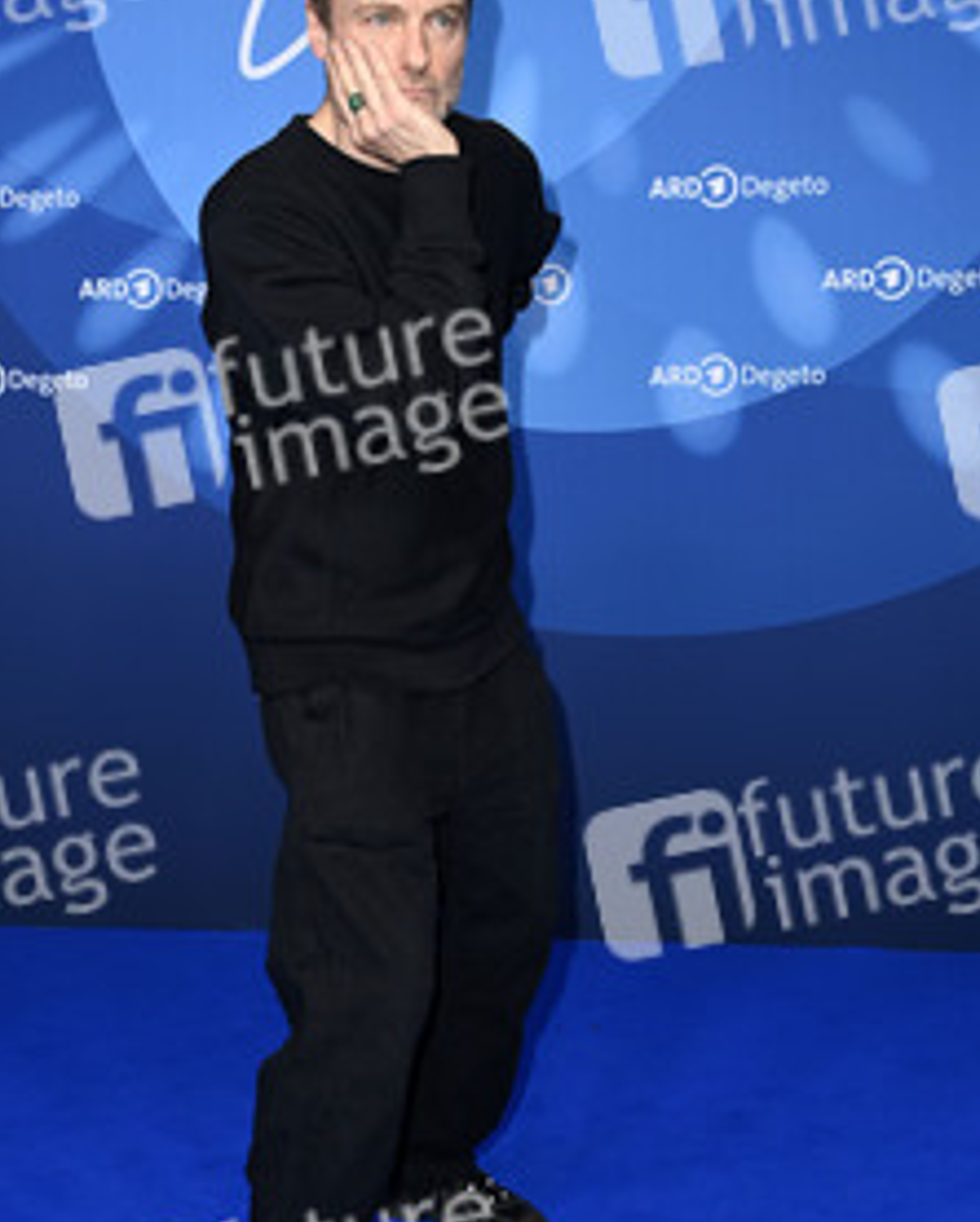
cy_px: 635
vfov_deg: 29.1
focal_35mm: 65
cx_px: 411
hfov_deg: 23.5
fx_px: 2354
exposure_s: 1/250
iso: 800
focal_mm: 48
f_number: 5.6
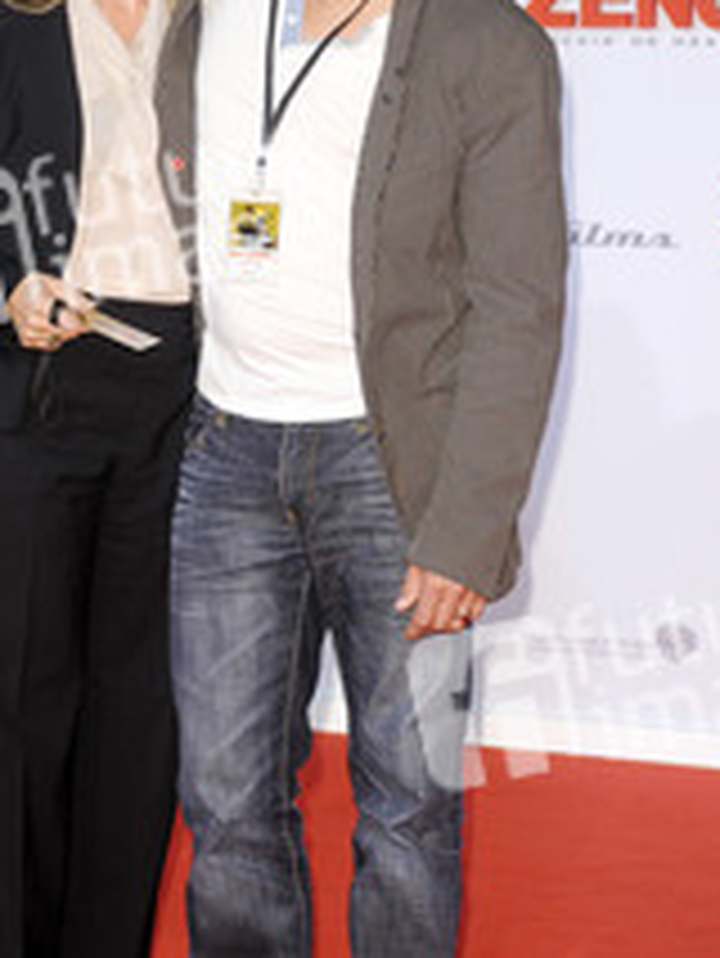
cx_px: 230
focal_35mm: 166
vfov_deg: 11.9
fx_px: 4599
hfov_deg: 8.9
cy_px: 459
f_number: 5.6
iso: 800
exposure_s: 1/160
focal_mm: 92
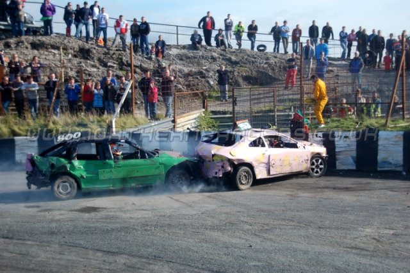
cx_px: 205
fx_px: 581
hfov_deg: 38.9
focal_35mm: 51
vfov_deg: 26.5
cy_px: 136
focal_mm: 34
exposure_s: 1/1000
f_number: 4.5
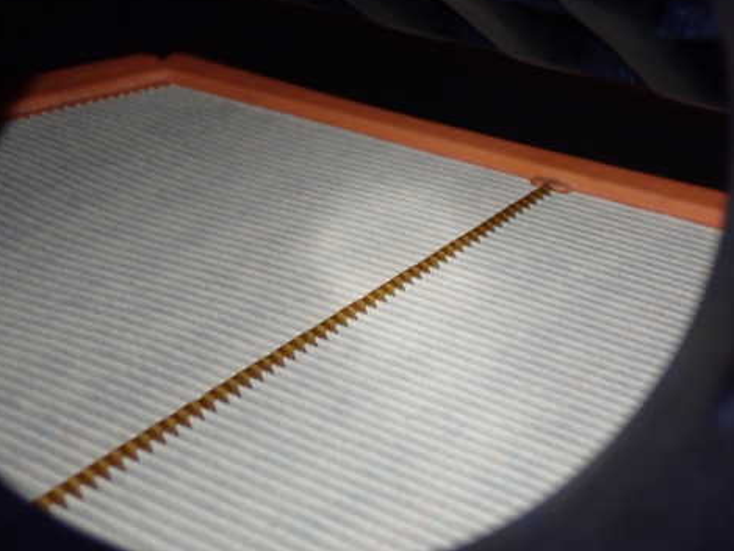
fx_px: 1357
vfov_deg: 22.9
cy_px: 266
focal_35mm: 64
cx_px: 462
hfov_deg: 30.1
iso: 500
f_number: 3.2
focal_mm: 9.01
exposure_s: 1/50
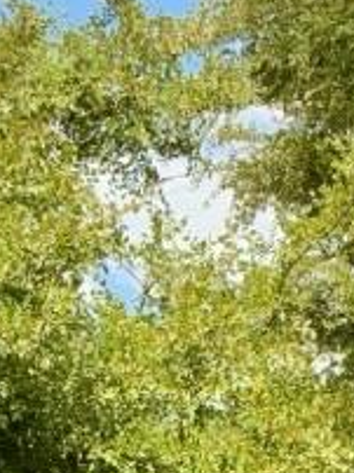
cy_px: 691
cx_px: 274
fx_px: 1872
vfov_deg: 13.6
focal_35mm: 137
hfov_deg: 10.8
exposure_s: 1/1035
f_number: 1.8
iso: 25
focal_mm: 3
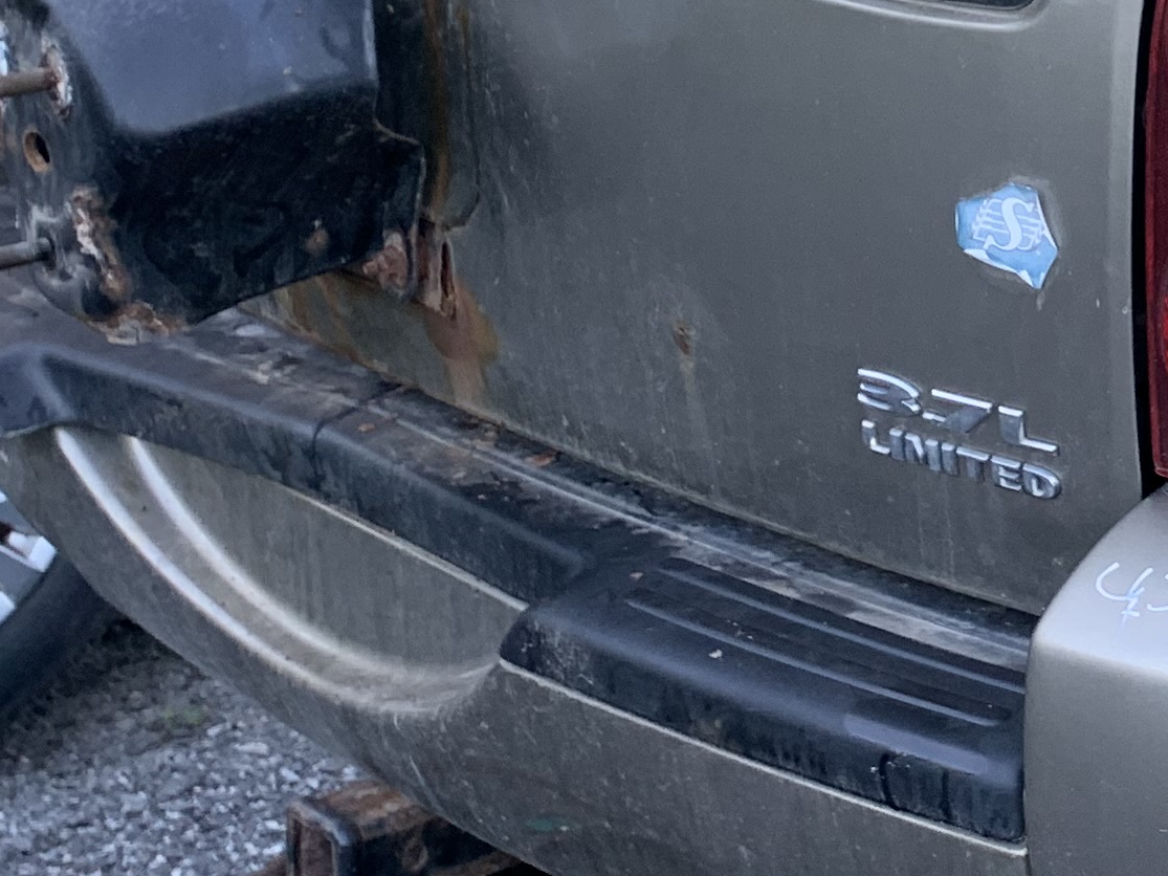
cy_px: -1
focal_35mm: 94
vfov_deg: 15.4
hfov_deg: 19.0
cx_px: 1591
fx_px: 3171
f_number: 1.8
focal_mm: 4.25
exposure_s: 1/121
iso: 64
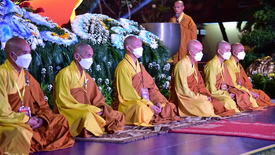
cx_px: 135
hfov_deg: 22.2
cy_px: 65
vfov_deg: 12.6
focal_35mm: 96
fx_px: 700
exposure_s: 1/125
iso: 2000
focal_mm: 82
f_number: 4
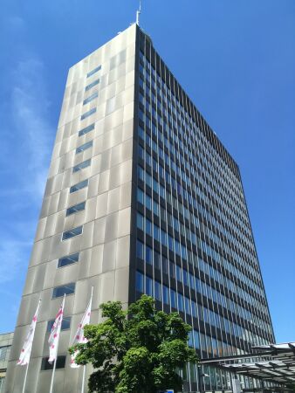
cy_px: 196
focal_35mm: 29
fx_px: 329
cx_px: 148
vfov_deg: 61.6
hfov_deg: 48.3
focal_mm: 4.15
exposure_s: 1/1202
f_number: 2.2
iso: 25
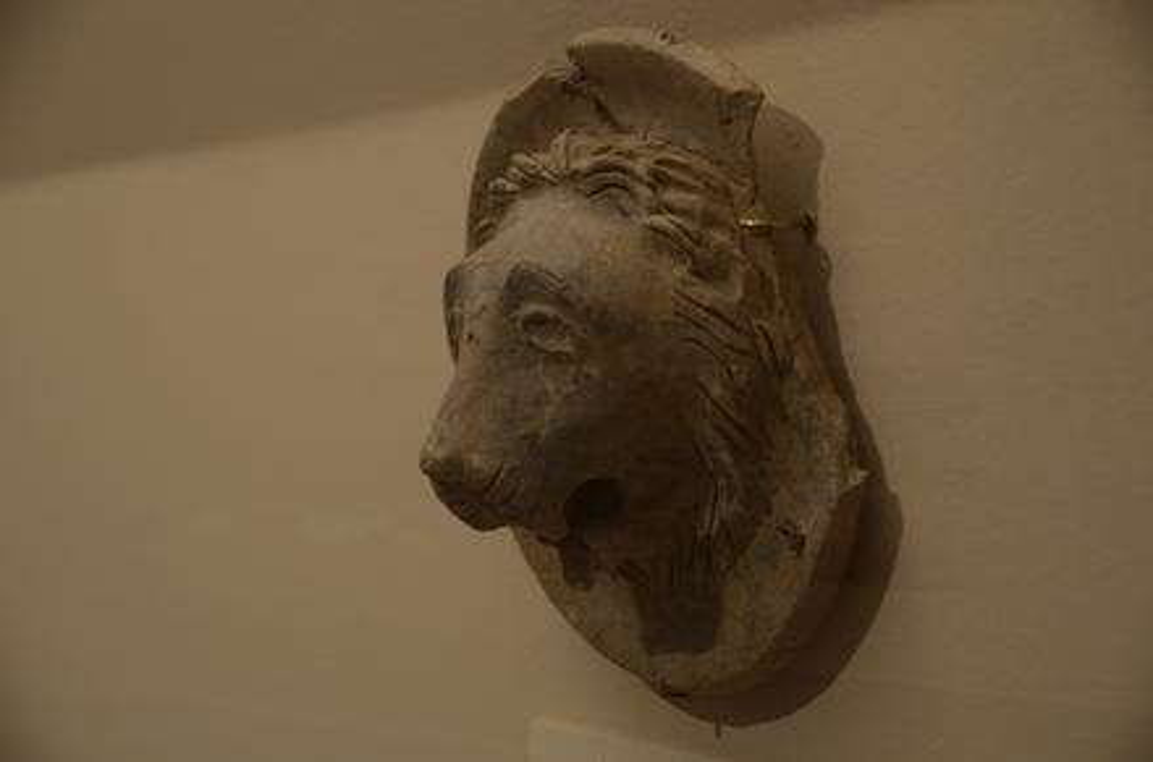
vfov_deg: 14.6
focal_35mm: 93
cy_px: 381
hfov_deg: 22.0
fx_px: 2971
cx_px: 576
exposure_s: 1/13
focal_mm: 62
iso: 500
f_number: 4.8
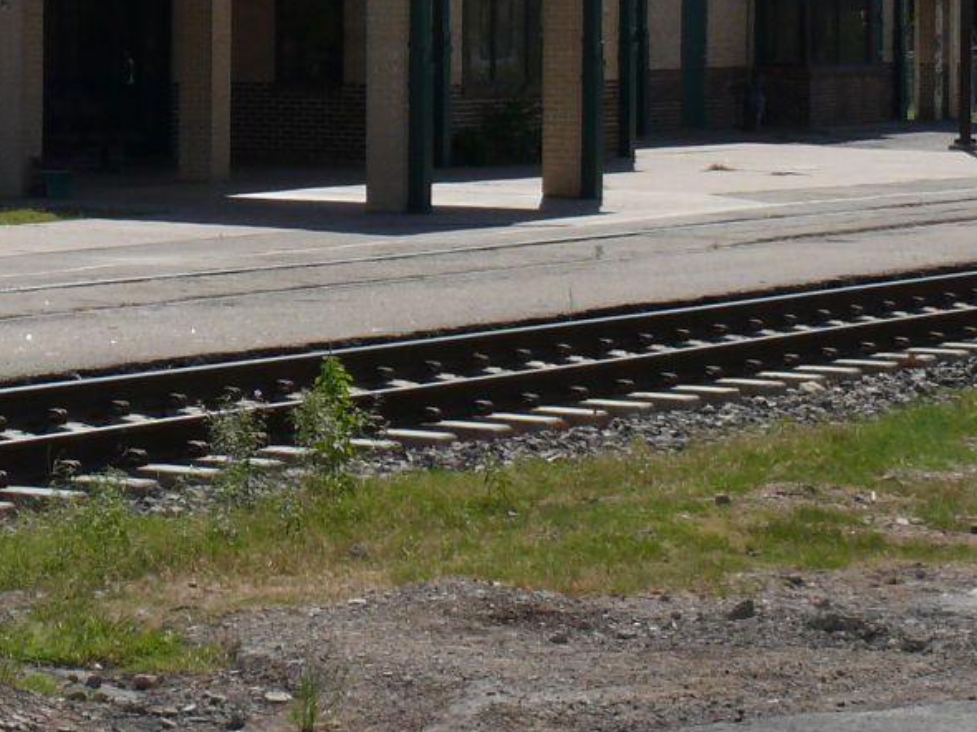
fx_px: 4711
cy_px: -55
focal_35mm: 167
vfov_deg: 8.8
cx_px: -91
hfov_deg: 11.7
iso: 100
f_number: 7.1
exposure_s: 1/500
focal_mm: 11.4
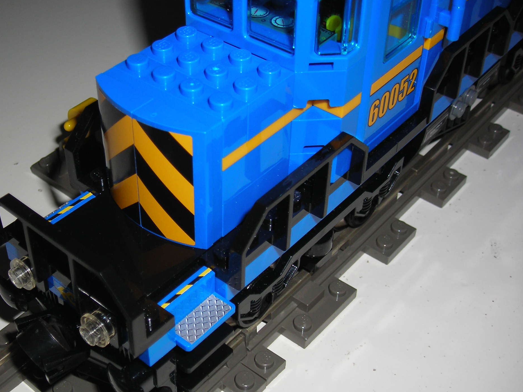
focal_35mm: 53
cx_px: 161
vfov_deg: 27.5
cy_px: 223
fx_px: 801
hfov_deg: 35.7
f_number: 6.4
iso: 50
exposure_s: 1/60.1
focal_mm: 6.3
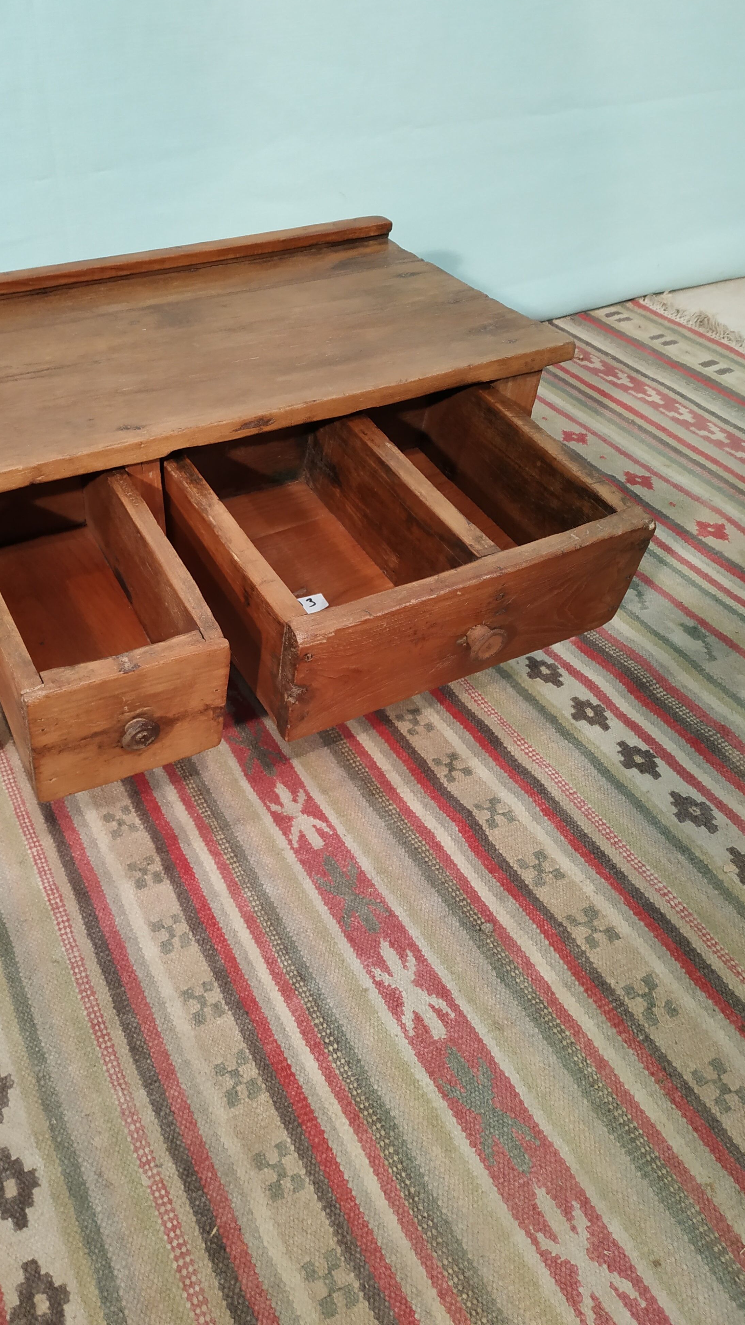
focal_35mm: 27
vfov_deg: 69.9
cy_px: 657
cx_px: 238
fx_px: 948
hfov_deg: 42.2
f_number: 1.9
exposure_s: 1/33
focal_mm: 3.94
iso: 250
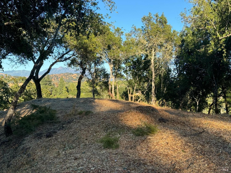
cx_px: 116
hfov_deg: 39.7
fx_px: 320
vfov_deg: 30.3
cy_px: 86
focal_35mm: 48
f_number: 1.78
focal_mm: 6.76
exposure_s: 1/1152
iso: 64
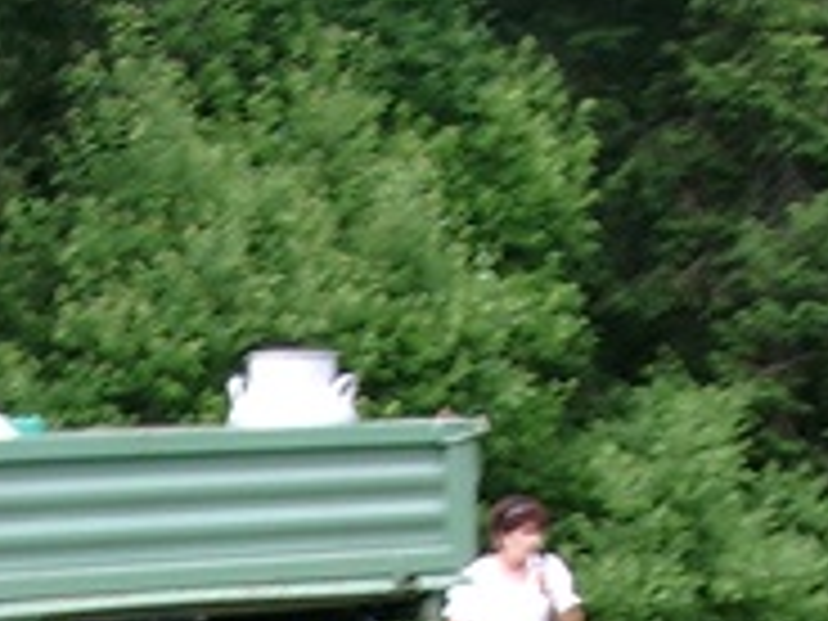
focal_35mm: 148
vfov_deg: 9.6
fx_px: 3540
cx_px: -14
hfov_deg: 13.2
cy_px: 1098
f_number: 8
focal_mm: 7.13
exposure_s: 1/16
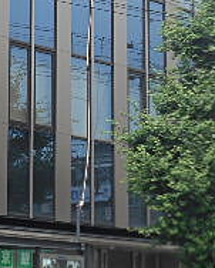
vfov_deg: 11.5
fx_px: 1317
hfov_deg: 9.3
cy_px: 21
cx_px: -10
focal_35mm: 166
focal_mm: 8.8
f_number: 4.5
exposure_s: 1/320
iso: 80
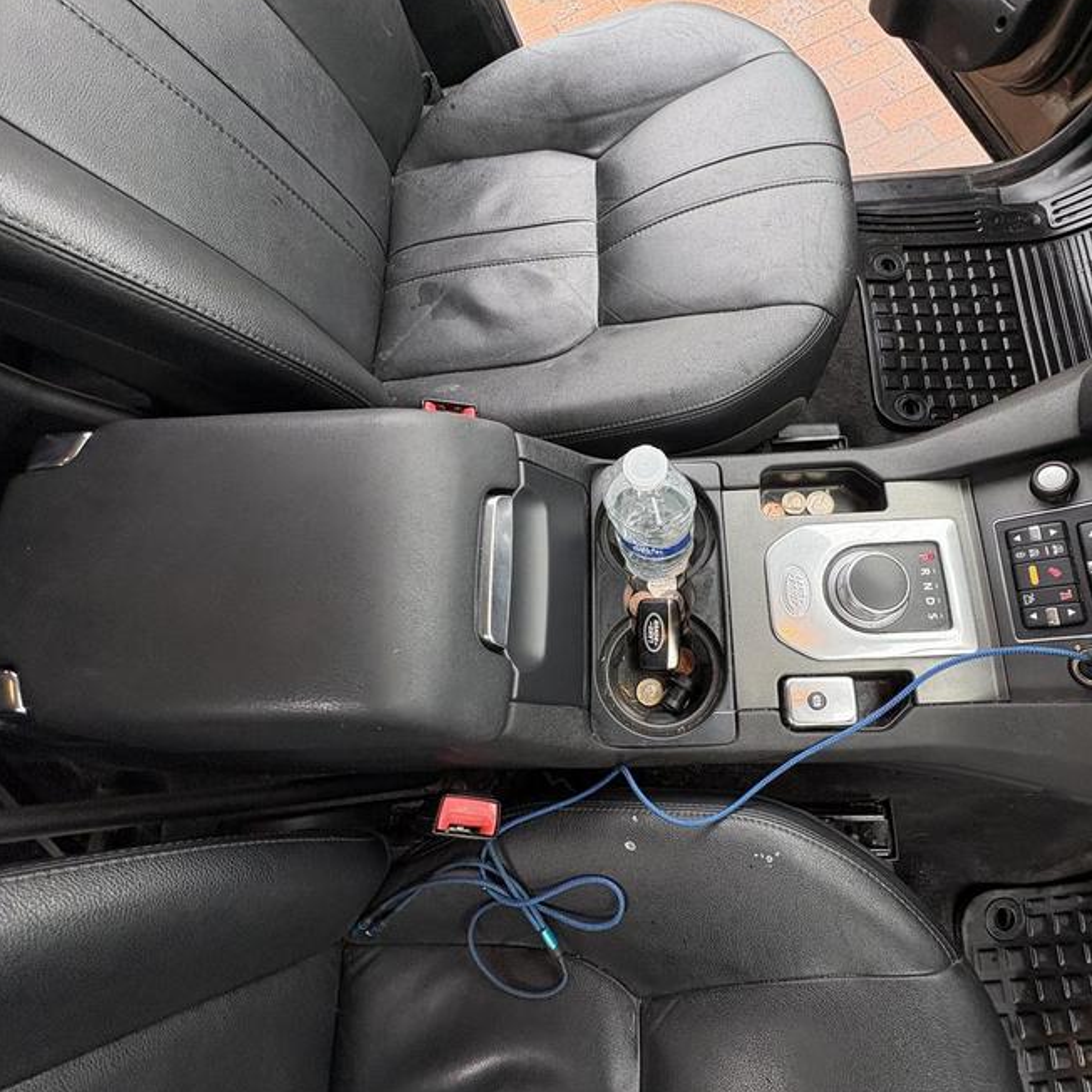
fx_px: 607
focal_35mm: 17
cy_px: 548
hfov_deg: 83.2
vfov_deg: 84.0
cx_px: 638
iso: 200
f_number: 2.2
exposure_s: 1/100
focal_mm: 2.22
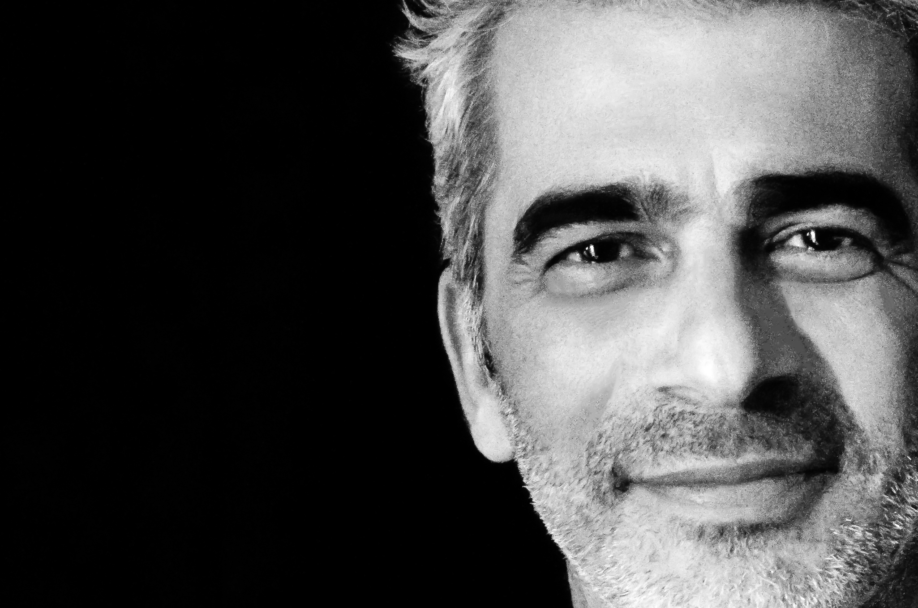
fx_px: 3212
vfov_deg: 10.8
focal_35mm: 126
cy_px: 438
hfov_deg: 16.0
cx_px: 848
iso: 1000
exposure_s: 1/50
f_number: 5
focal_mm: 35
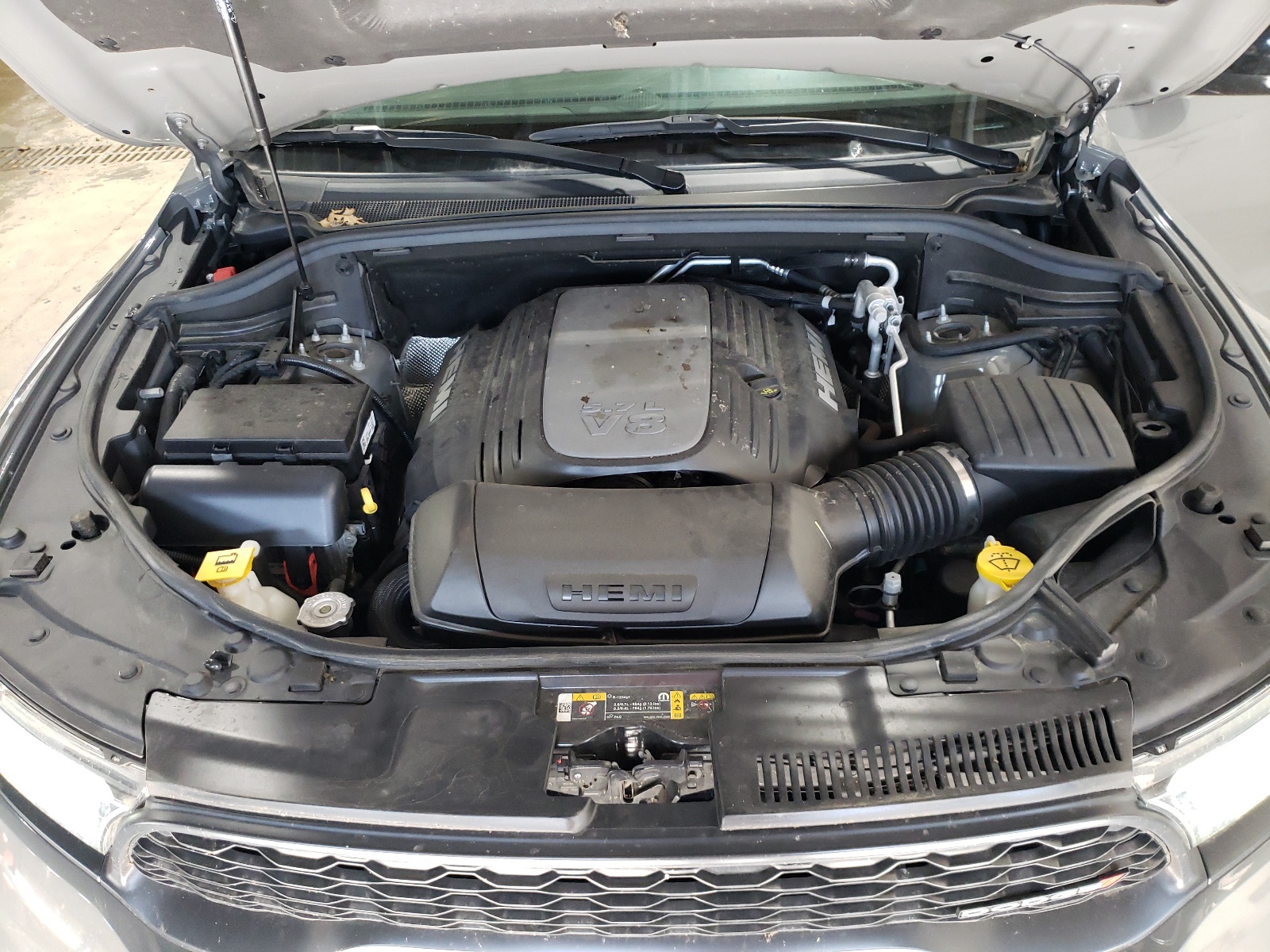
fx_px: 954
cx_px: 635
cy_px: 476
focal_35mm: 26
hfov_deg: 67.3
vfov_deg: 53.1
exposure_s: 1/60.2
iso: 275
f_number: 1.5
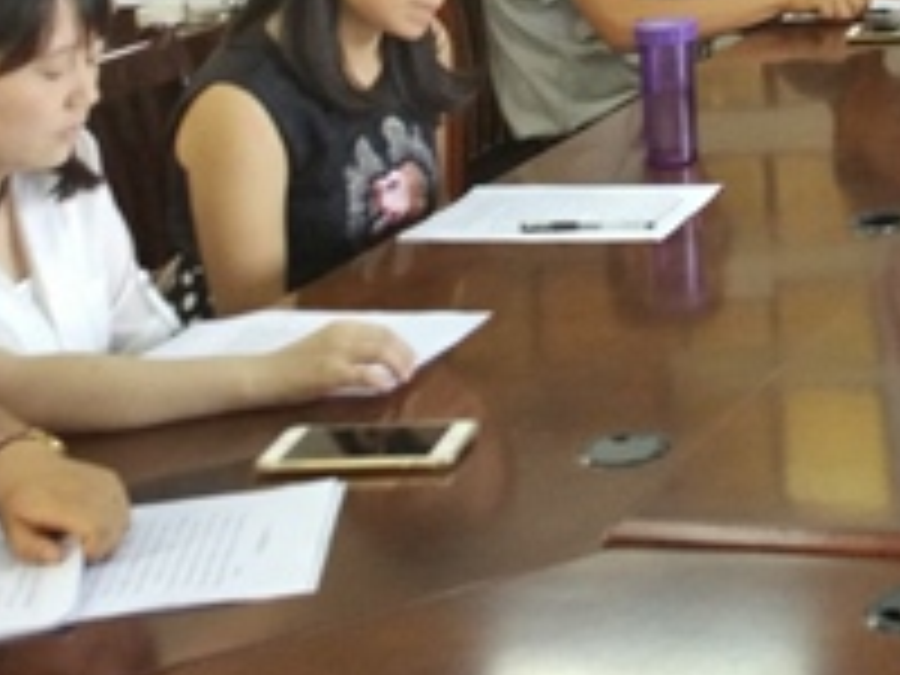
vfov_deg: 15.5
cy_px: -256
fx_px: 2340
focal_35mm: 90
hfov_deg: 20.2
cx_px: 1130
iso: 301
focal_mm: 4.12
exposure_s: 1/33
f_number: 2
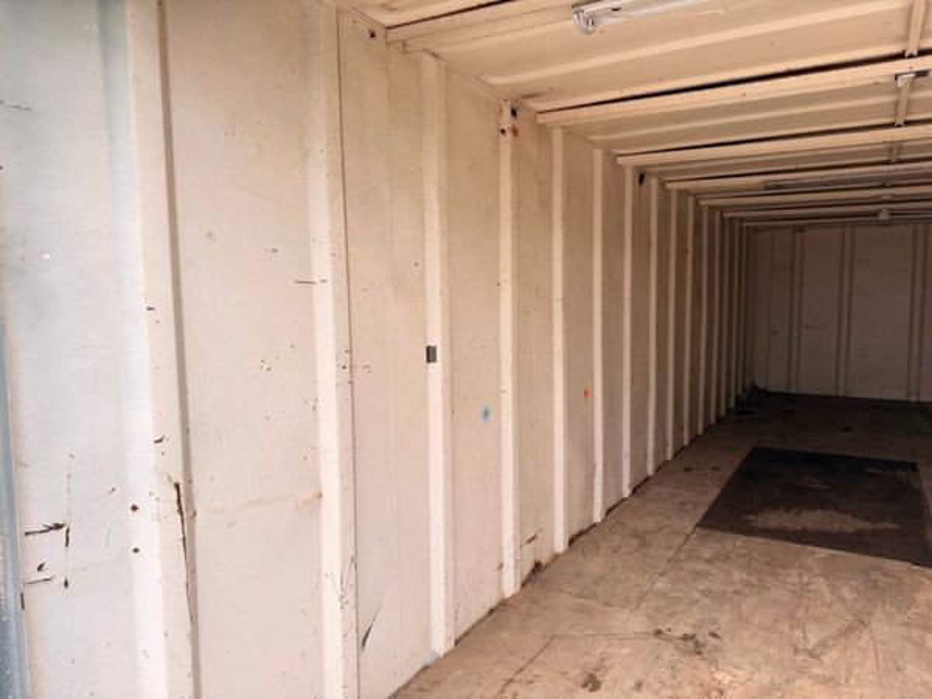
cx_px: 466
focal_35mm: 24
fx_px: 646
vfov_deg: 56.8
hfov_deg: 71.6
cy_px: 350
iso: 125
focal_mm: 6.76
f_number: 1.78
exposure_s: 1/121
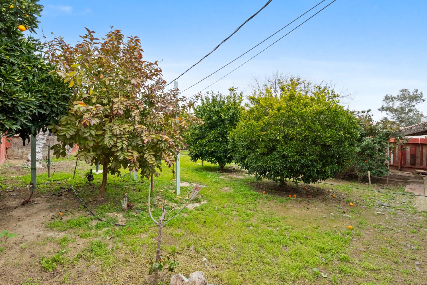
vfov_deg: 73.7
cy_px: 142
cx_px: 214
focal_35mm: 16
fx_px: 190
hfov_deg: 96.7
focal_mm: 16
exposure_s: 1/1250
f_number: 10
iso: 2500
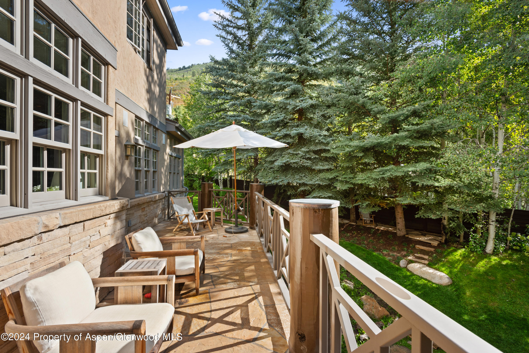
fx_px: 279
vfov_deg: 64.6
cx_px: 264
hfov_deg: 86.9
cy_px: 176
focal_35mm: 19
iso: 200
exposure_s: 1/125
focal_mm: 19
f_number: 8
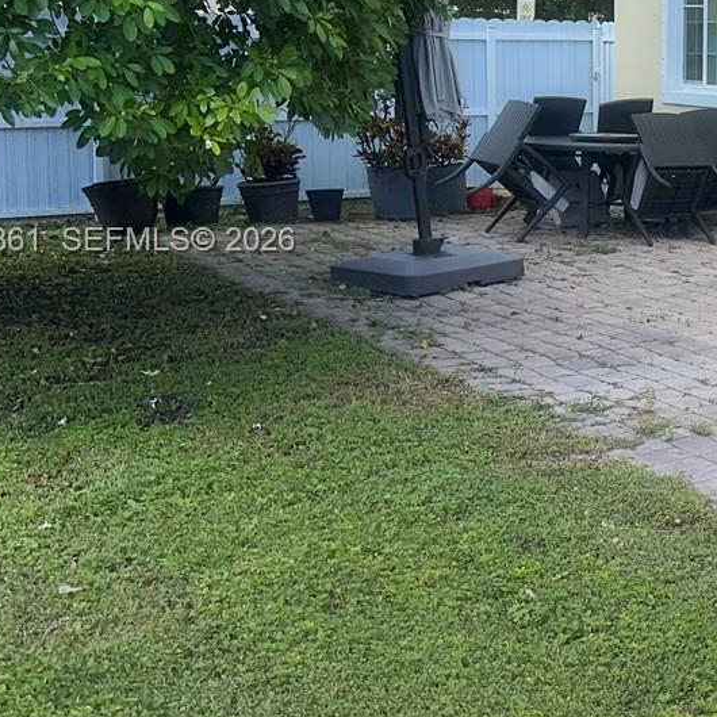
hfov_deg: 23.5
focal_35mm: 64
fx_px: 1500
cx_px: 956
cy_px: 242
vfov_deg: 26.7
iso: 50
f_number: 1.78
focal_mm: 6.86
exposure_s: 1/3717
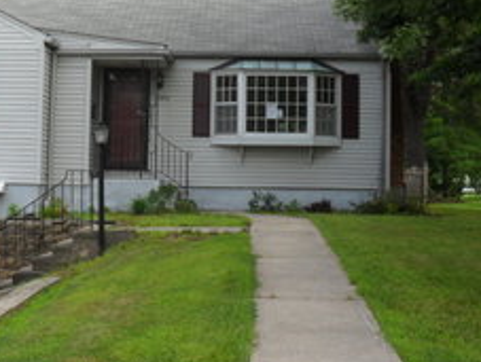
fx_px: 932
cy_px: 123
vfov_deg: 21.9
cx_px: 172
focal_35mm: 67
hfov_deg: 28.8
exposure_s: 1/250
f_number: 4.5
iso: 100
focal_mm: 7.8
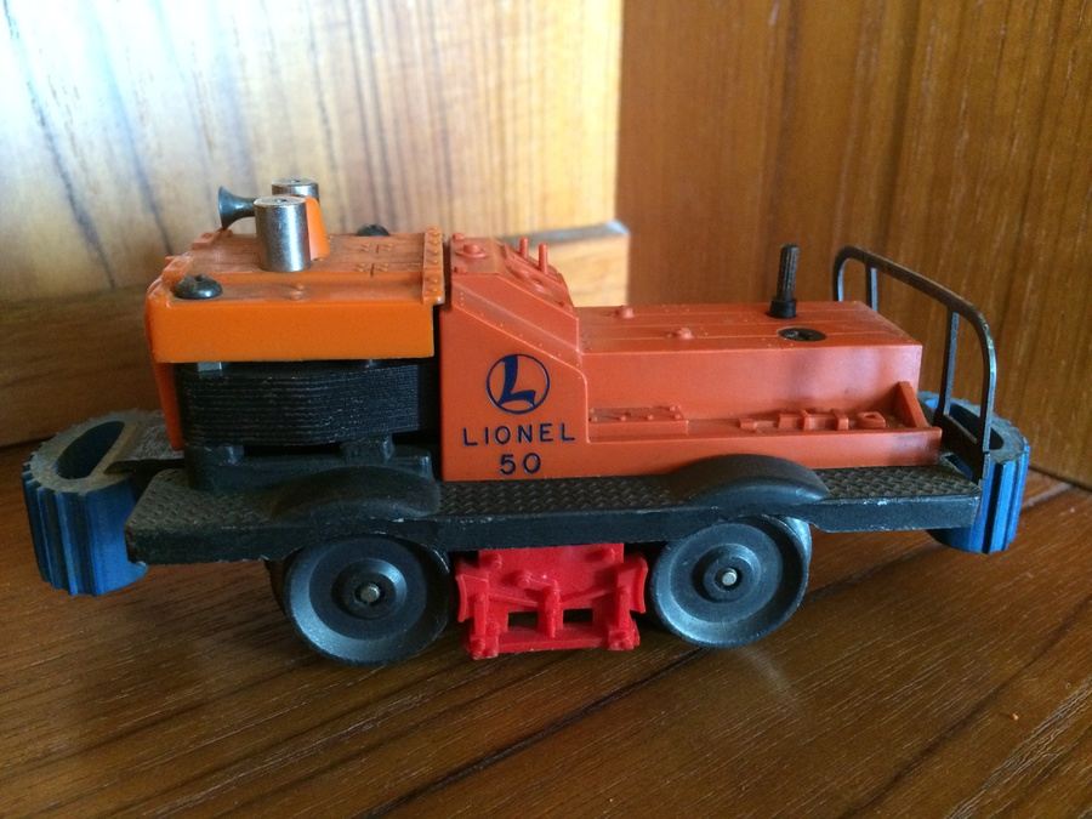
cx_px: 546
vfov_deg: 46.8
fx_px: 946
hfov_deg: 60.0
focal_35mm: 30
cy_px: 410
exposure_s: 1/30
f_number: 2.2
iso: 320
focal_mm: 4.12
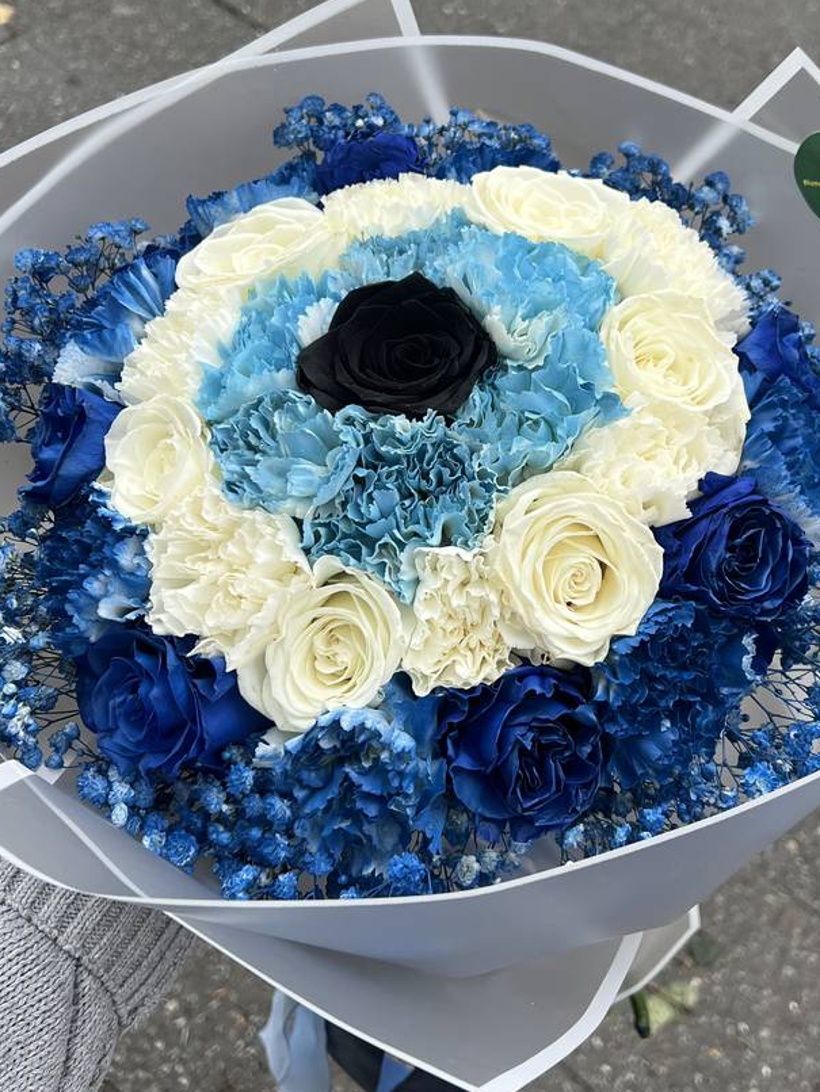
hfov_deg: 33.5
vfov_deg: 43.7
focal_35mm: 43
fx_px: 1357
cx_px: 485
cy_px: 464
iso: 40
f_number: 1.5
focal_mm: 5.7
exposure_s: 1/212
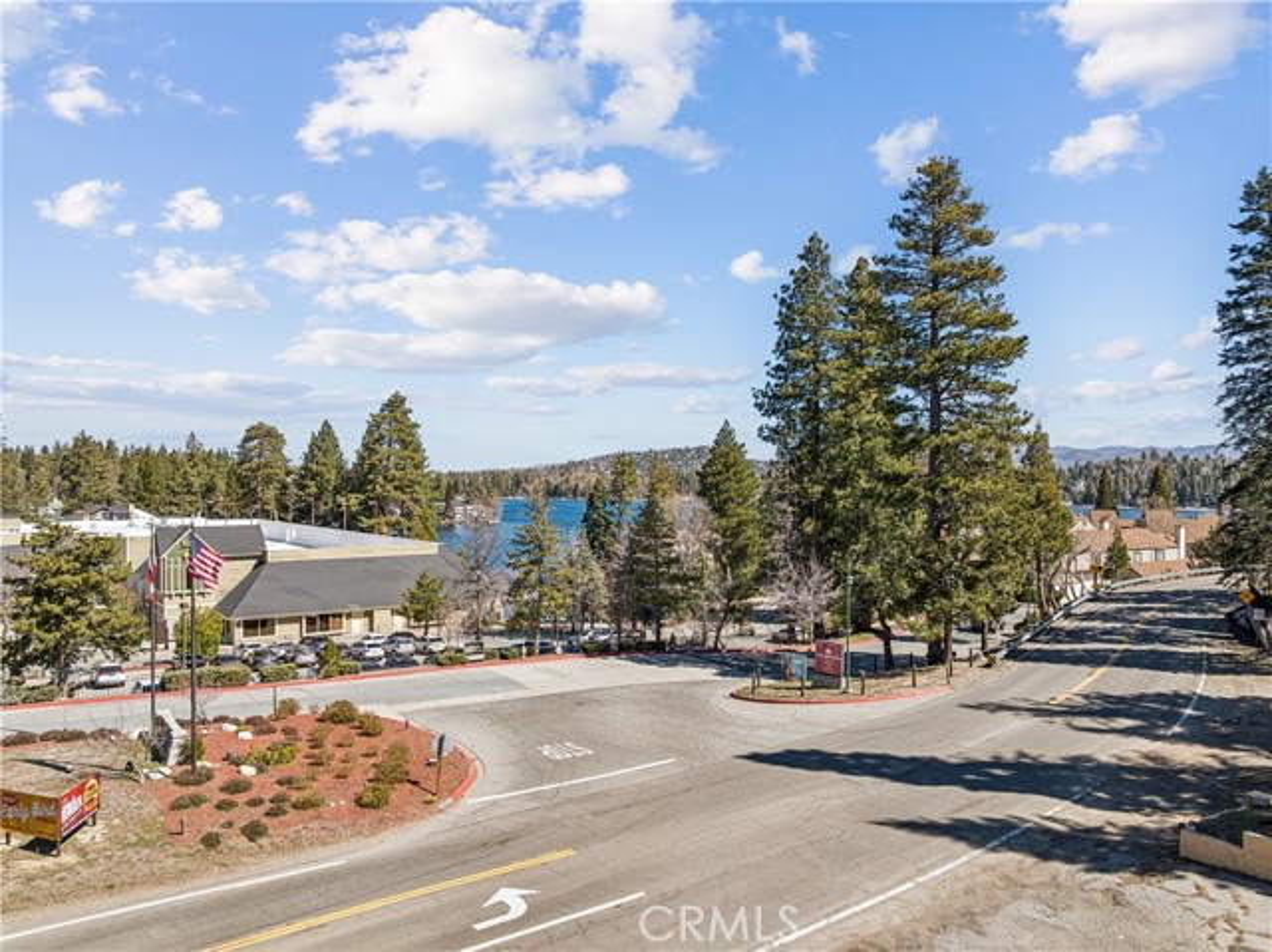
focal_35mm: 24
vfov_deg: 56.8
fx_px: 881
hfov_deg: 71.6
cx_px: 636
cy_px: 476
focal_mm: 12.3
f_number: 2.8
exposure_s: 1/60
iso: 100
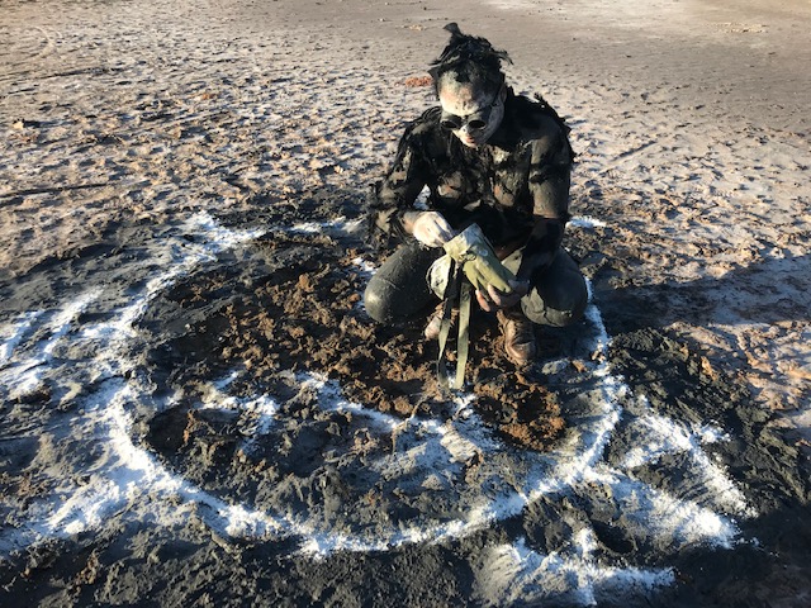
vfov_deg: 49.7
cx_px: 406
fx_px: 656
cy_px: 304
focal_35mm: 28
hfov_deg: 63.4
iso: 20
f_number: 1.8
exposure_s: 1/720
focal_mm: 3.99
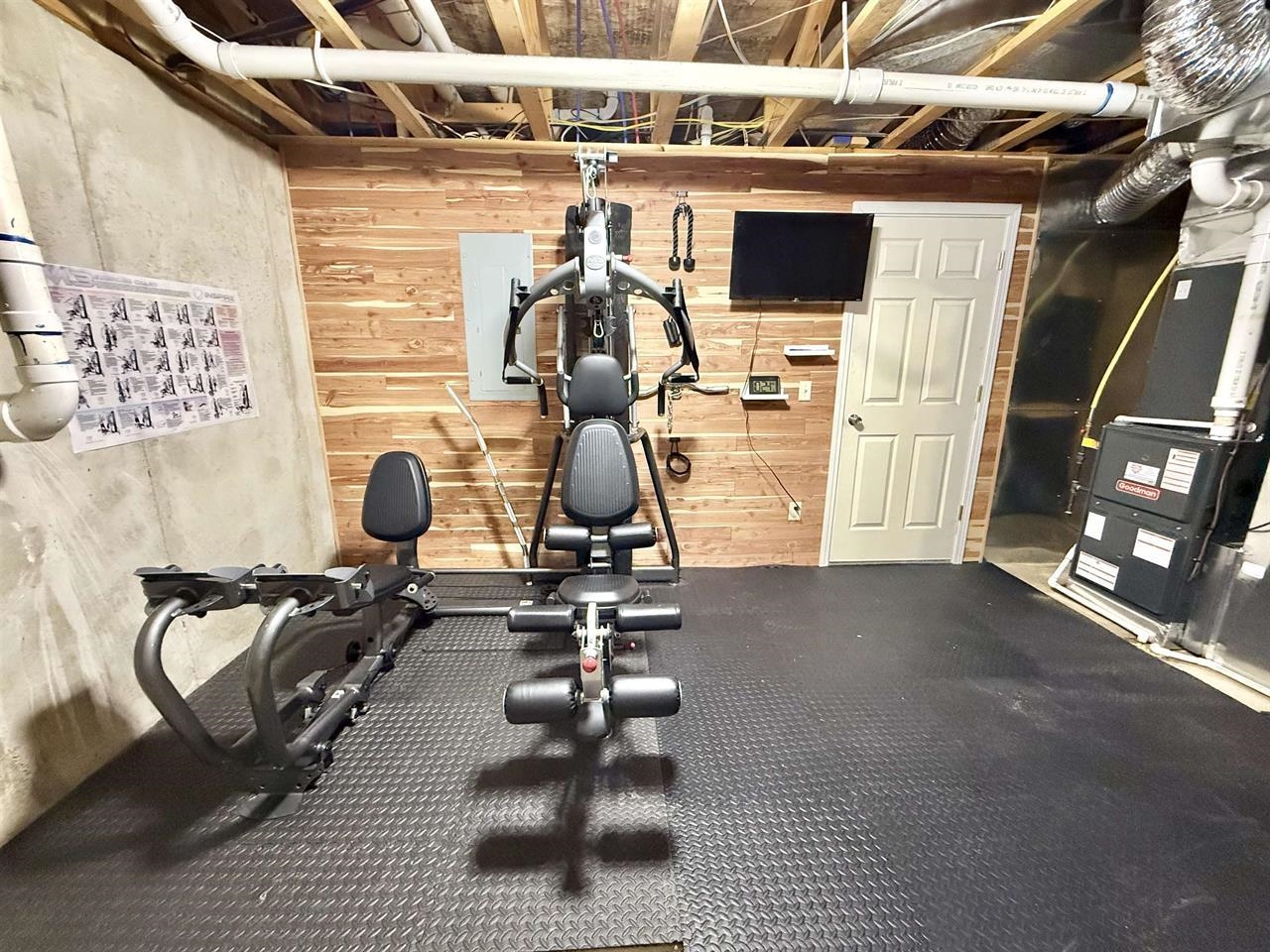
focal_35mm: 14
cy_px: 476
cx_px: 635
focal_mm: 2.22
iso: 1000
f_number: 2.2
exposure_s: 1/60
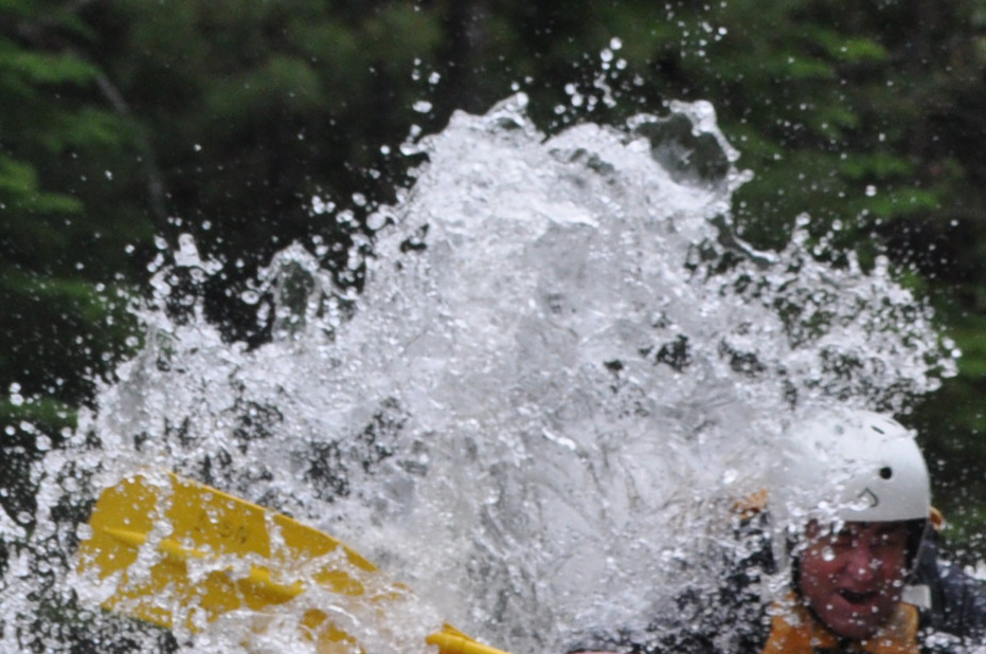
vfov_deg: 1.6
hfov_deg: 2.3
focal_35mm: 881
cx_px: 1552
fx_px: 24096
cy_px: 1040
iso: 640
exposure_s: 1/1000
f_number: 8
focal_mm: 170
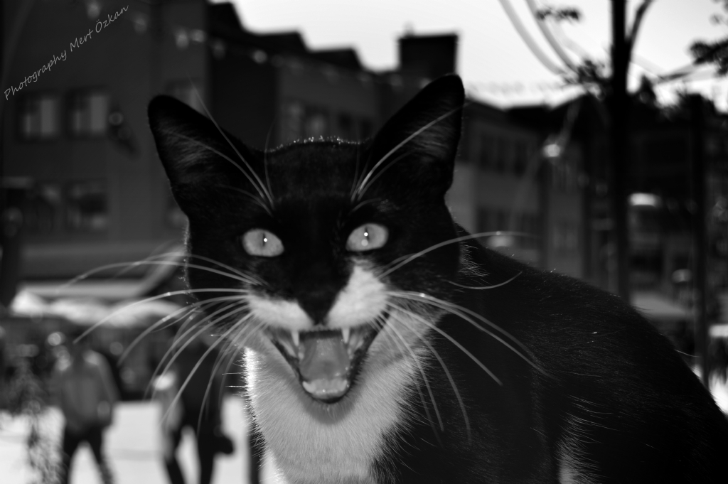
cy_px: 242
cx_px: 364
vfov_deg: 16.5
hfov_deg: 24.6
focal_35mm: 82
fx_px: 1667
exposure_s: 1/200
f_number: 8
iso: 100
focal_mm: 55
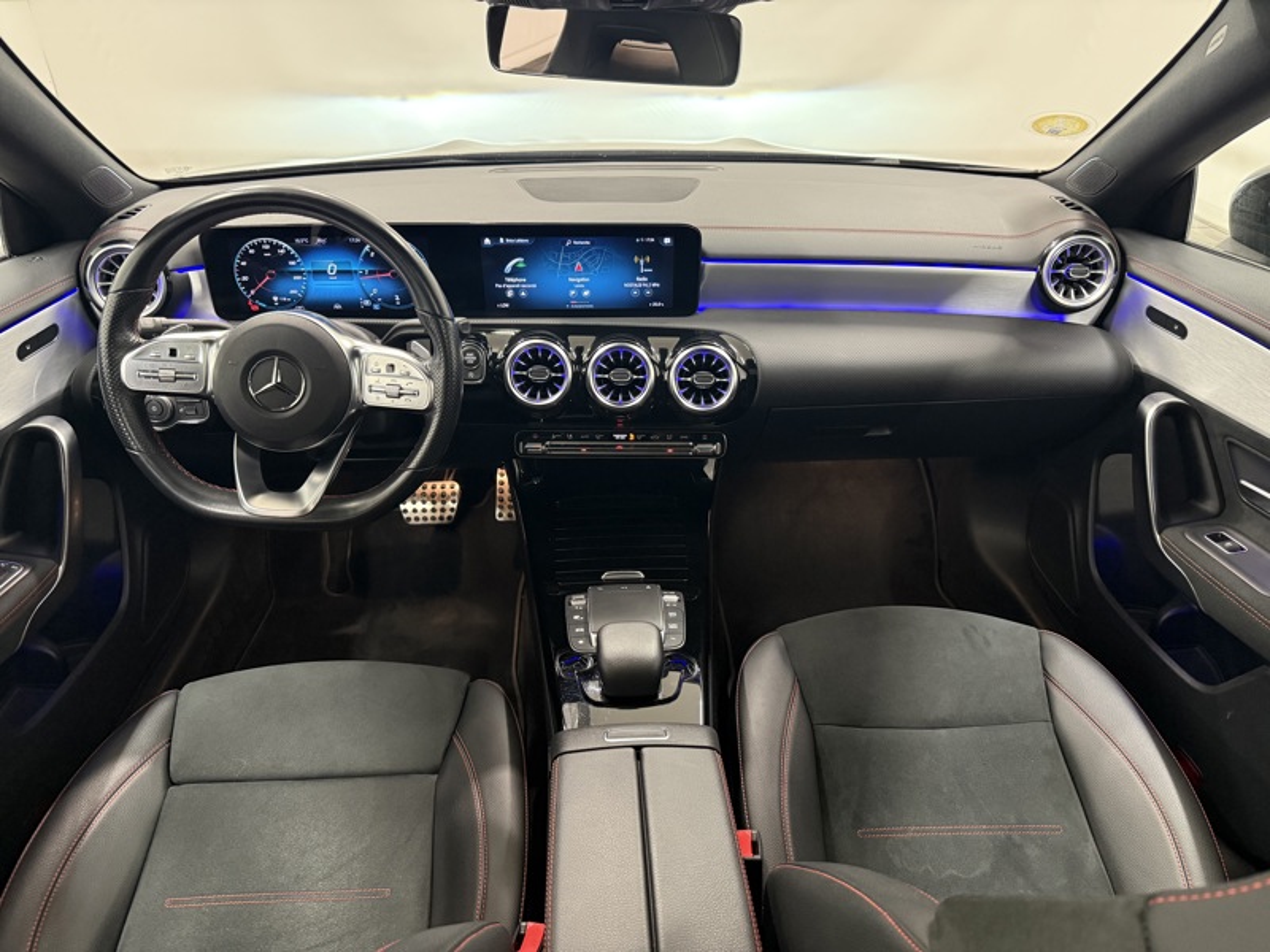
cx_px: 635
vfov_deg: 56.8
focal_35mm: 24
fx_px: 881
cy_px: 476
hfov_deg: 71.6
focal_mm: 6.76
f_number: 1.78
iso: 500
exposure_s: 1/50
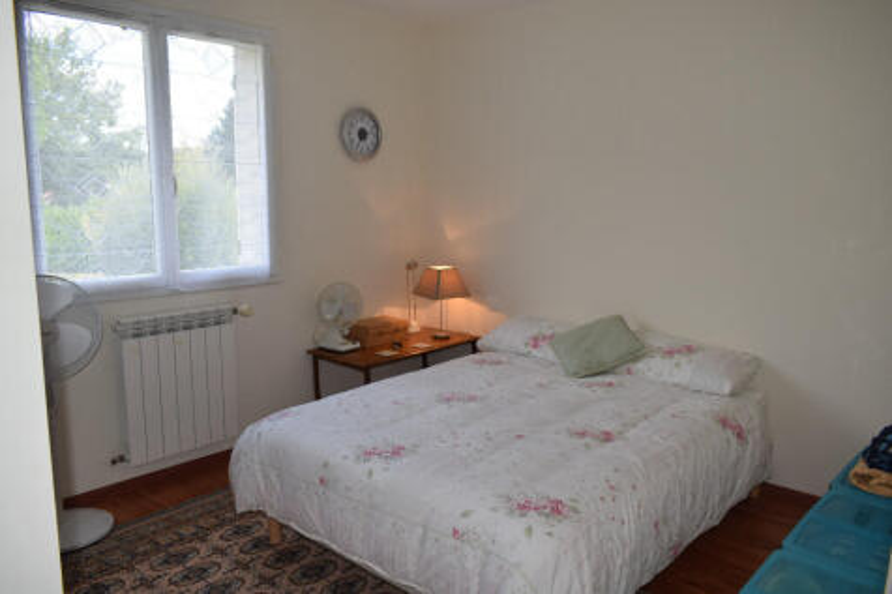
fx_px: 669
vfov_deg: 47.9
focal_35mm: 27
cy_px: 297
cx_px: 446
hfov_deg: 67.4
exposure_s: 1/125
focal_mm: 18
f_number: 5.6
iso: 450
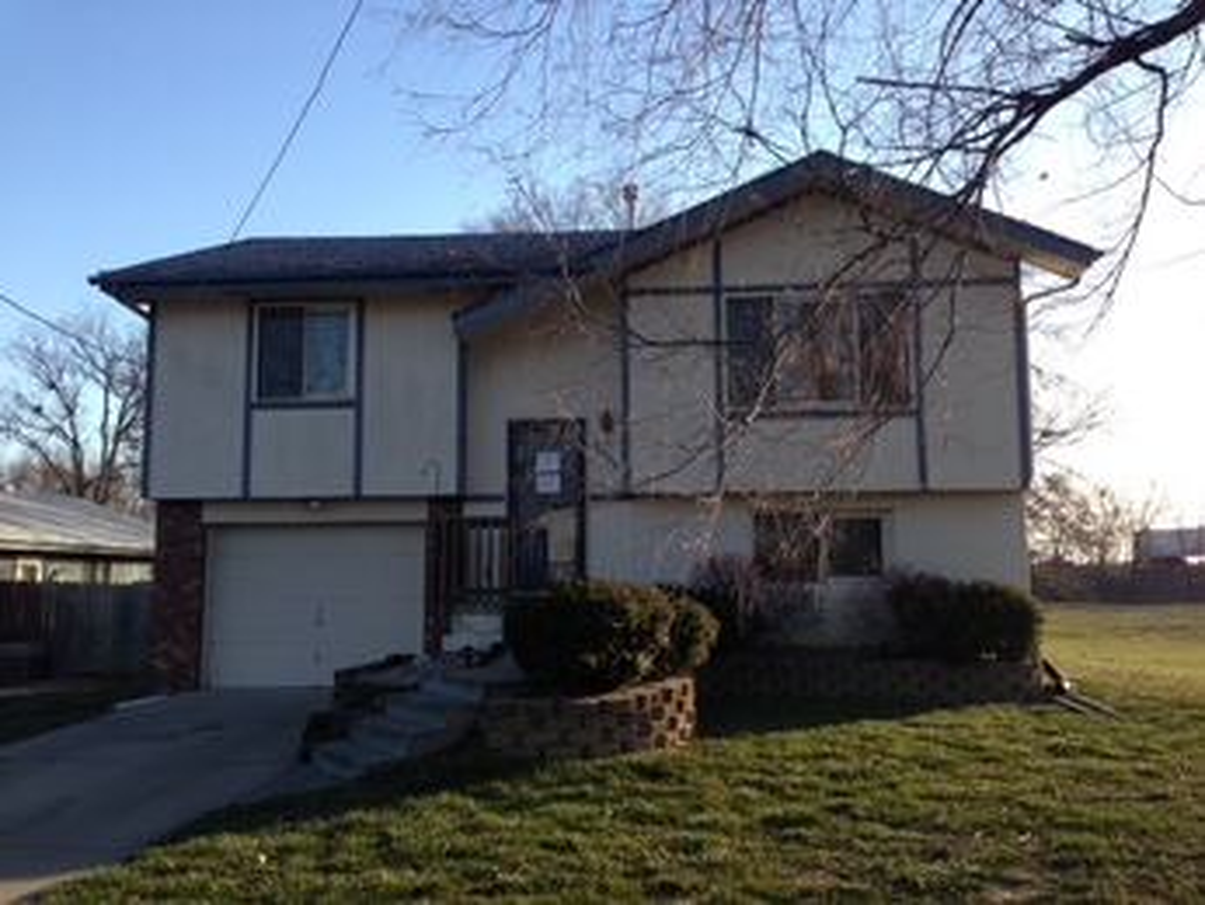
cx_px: 602
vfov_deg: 43.0
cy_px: 452
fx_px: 1150
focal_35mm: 33
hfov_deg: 55.3
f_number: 2.4
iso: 64
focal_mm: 4.13
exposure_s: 1/526
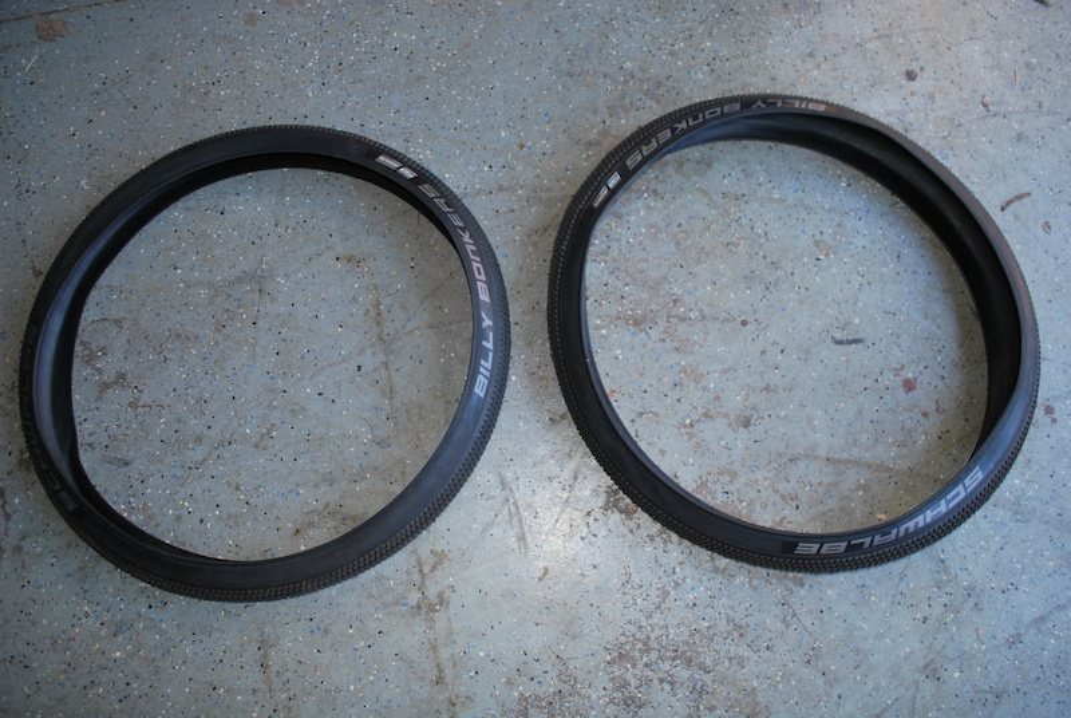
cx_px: 536
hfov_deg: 67.3
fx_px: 804
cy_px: 359
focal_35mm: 27
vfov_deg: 48.1
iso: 200
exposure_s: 1/60
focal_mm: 18
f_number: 3.5
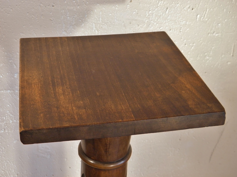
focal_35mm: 54
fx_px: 370
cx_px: 118
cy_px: 88
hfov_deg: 35.5
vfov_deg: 27.0
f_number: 4.1
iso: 200
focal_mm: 9.7
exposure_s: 1/20
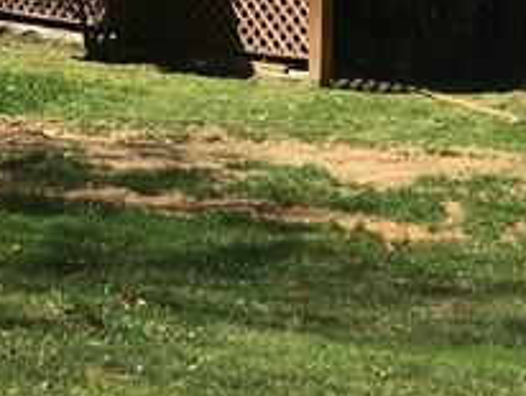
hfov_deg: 13.7
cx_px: 227
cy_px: -23
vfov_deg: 10.2
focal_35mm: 144
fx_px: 2191
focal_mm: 4.15
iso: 25
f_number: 2.2
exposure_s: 1/1183
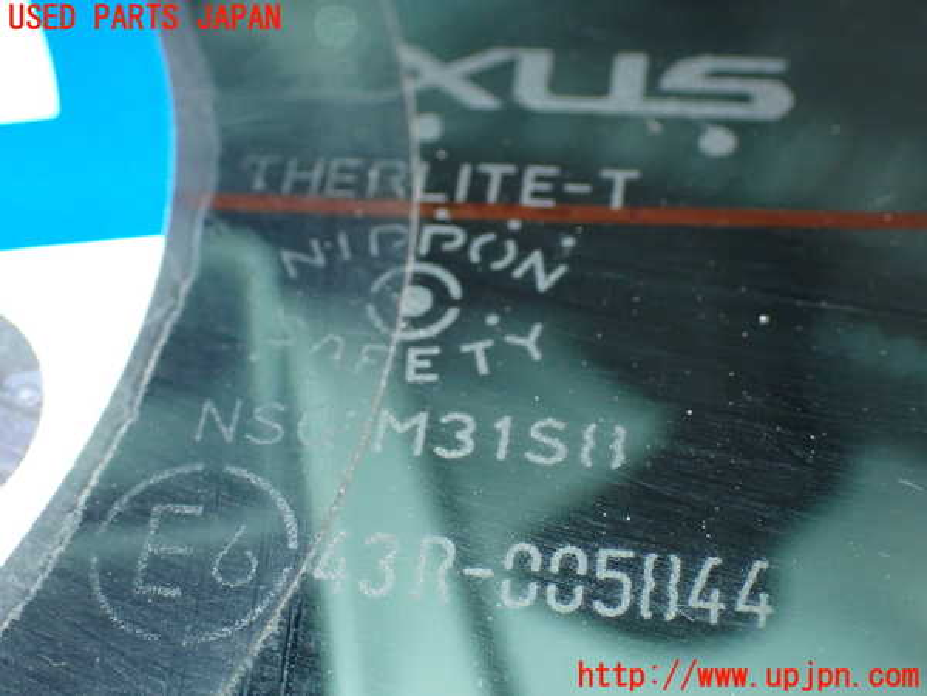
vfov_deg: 20.7
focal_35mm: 71
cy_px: 348
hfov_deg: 27.4
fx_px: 1901
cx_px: 464
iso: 800
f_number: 11
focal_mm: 12.73
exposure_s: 1/60
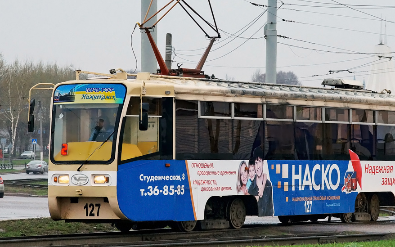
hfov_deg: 13.3
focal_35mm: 157
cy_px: 96
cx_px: 228
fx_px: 1687
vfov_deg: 8.4
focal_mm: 75
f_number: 5.6
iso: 800
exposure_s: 1/500
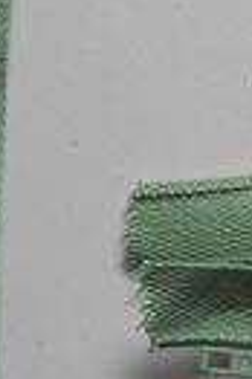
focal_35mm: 195
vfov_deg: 10.6
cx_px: 669
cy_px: 136
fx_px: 2053
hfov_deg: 6.6
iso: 80
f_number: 3.1
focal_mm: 6.72
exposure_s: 1/60
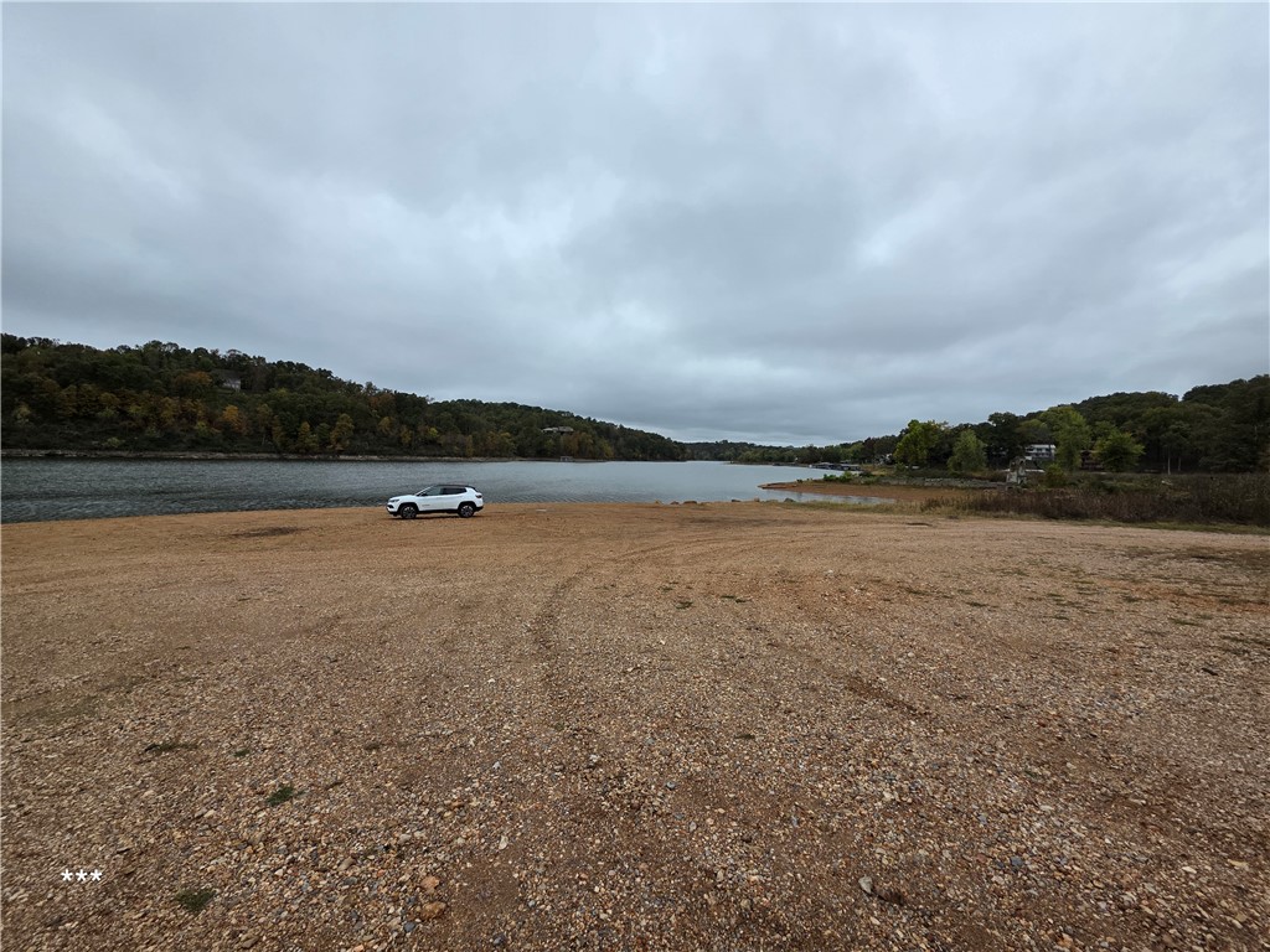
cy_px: 476
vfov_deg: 89.9
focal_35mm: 13
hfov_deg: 106.2
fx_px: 477
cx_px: 635
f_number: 1.9
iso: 40
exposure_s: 1/1276
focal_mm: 2.2
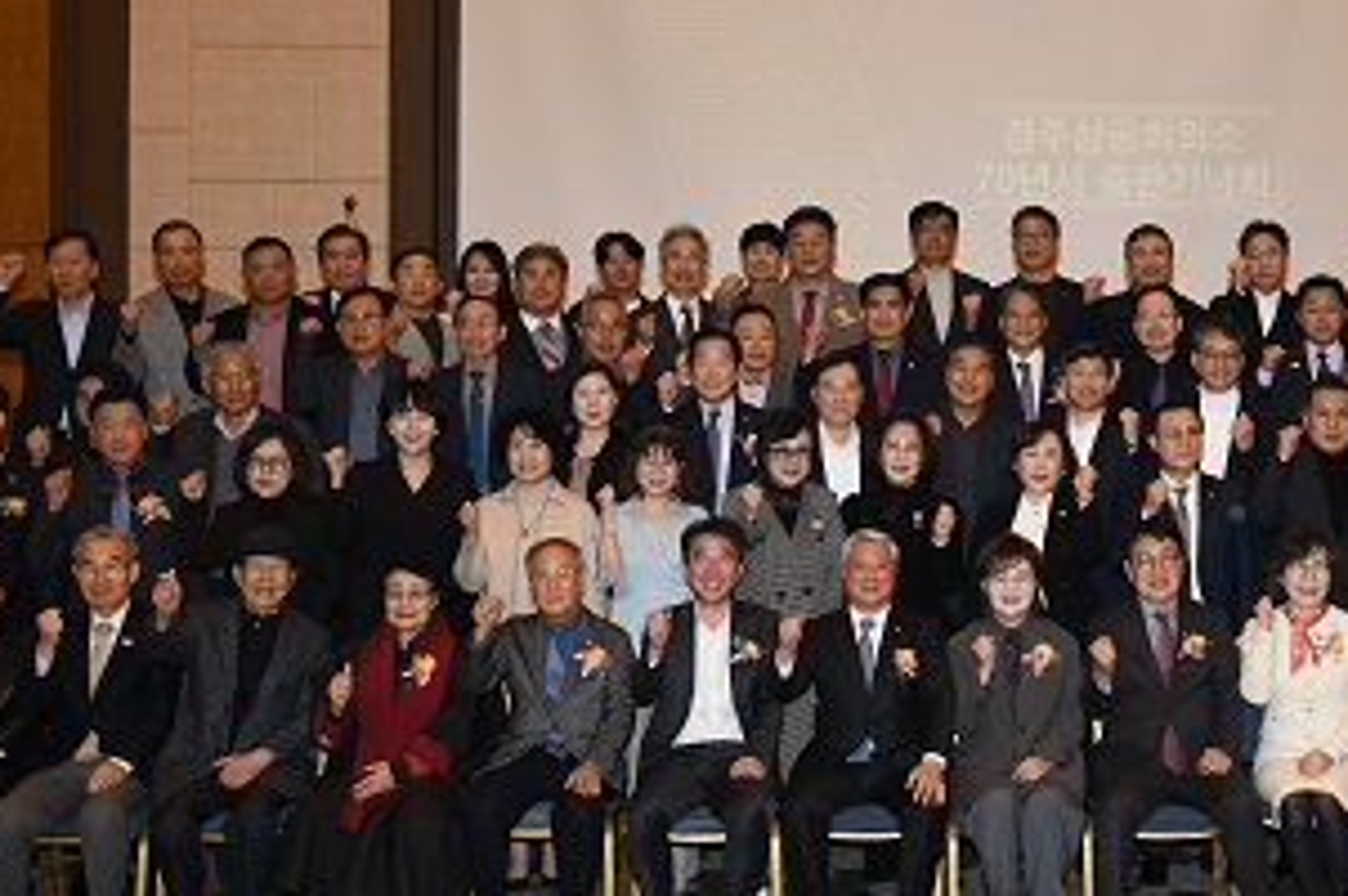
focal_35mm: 51
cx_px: 1048
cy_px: 354
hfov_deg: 37.7
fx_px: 1908
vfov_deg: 26.4
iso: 1000
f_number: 6.3
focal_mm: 24
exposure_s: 1/160
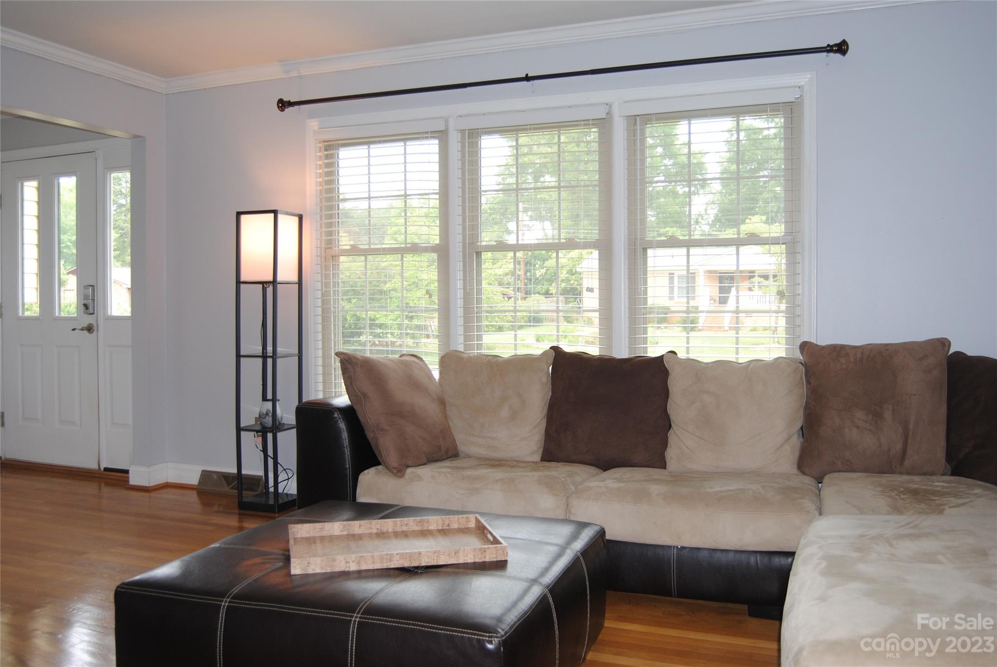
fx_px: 832
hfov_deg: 61.9
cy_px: 334
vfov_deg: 43.7
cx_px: 498
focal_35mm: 30
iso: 200
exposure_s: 1/60
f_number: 3.5
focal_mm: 20
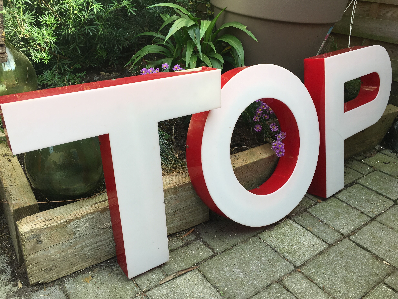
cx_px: 194
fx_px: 345
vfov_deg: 46.8
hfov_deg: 60.0
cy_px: 150
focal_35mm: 30
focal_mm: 4.15
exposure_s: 1/381
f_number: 2.2
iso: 25
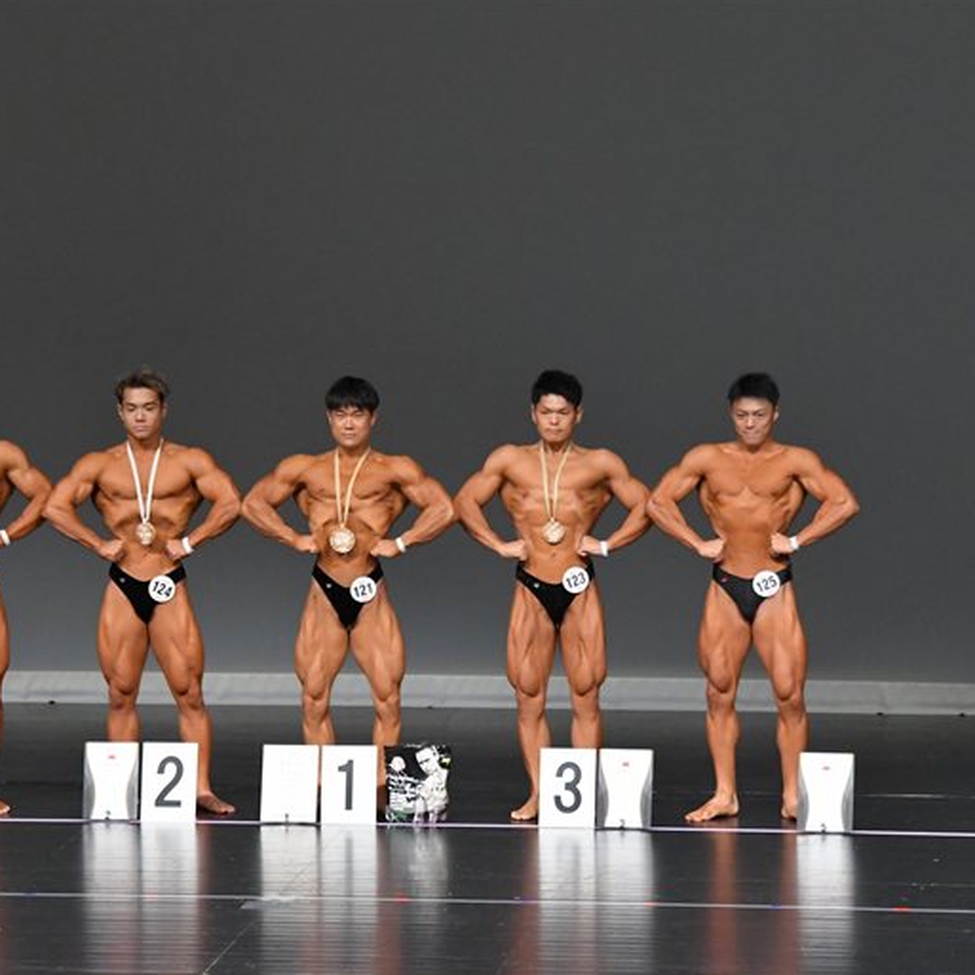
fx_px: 7648
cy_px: 488
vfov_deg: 7.3
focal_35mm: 240
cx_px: 377
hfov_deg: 7.3
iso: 5000
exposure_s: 1/400
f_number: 5.6
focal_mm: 125
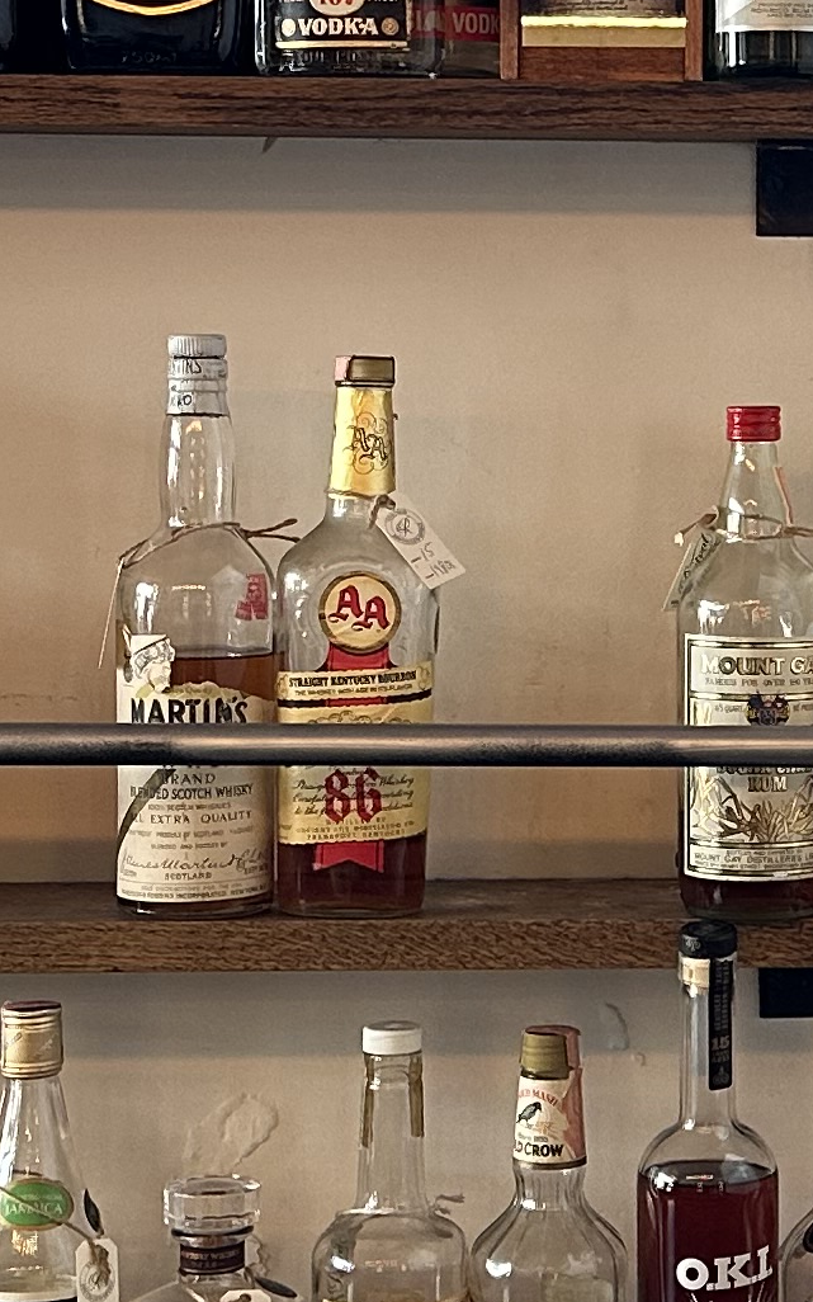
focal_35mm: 100
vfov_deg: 20.8
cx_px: 871
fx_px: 3546
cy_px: 497
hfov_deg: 12.9
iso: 200
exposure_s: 1/120
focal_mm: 6.86
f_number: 1.78
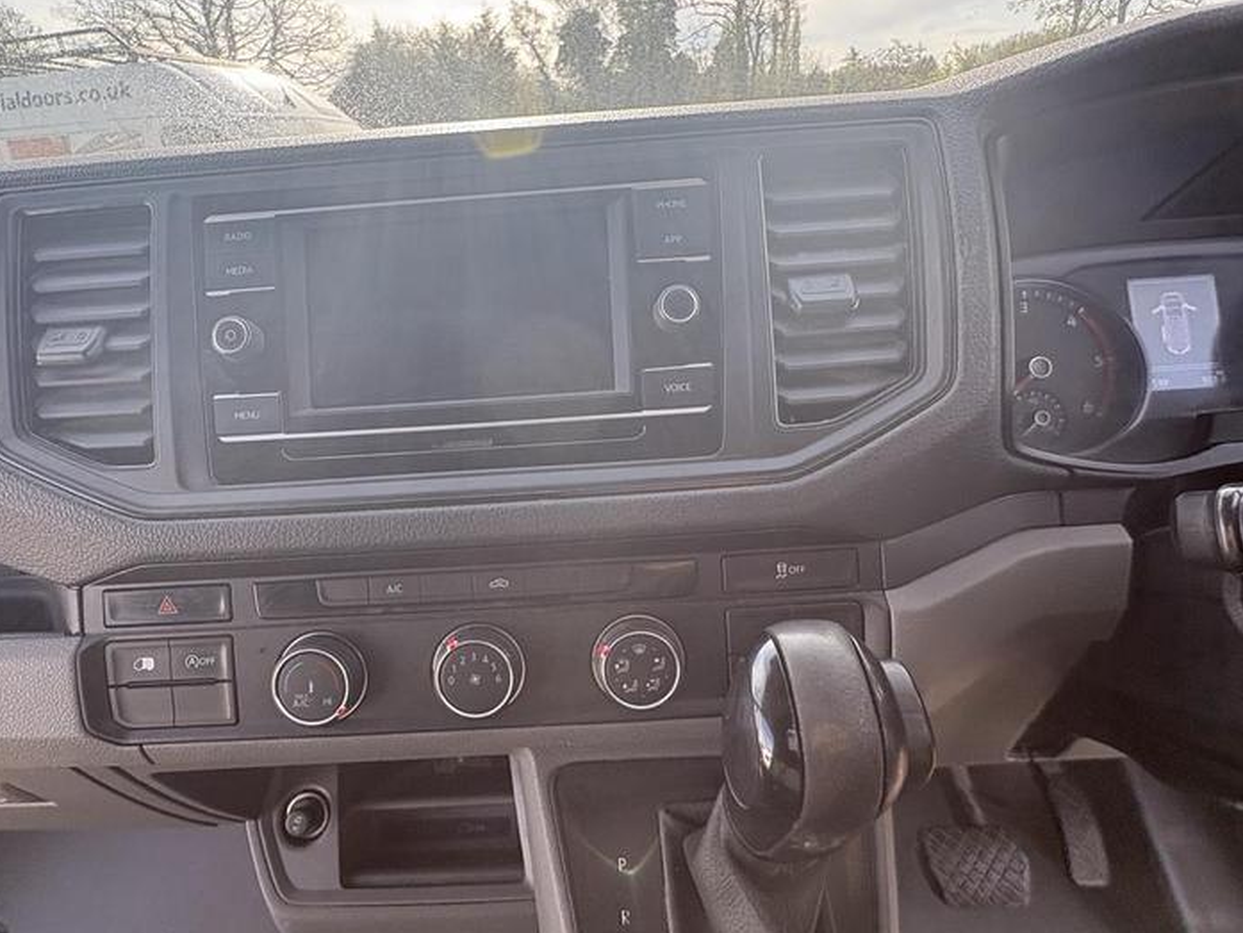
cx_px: 560
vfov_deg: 71.6
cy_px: 462
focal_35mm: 18
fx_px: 646
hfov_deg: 87.5
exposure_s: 1/209
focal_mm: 2.22
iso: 50
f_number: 2.2
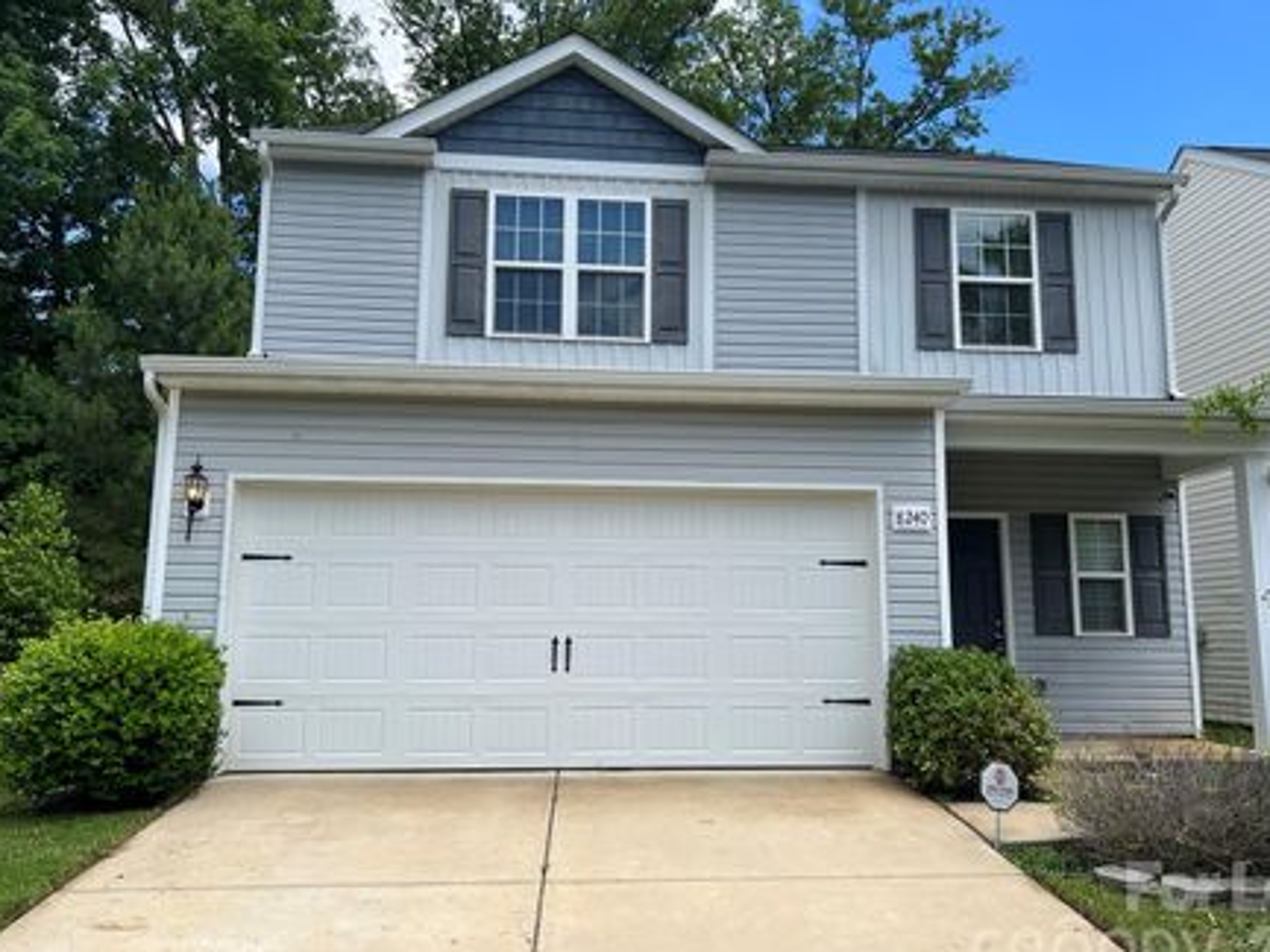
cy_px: 453
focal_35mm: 30
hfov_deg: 59.9
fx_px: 1101
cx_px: 669
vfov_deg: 46.8
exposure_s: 1/2571
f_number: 1.5
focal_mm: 5.7
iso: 50
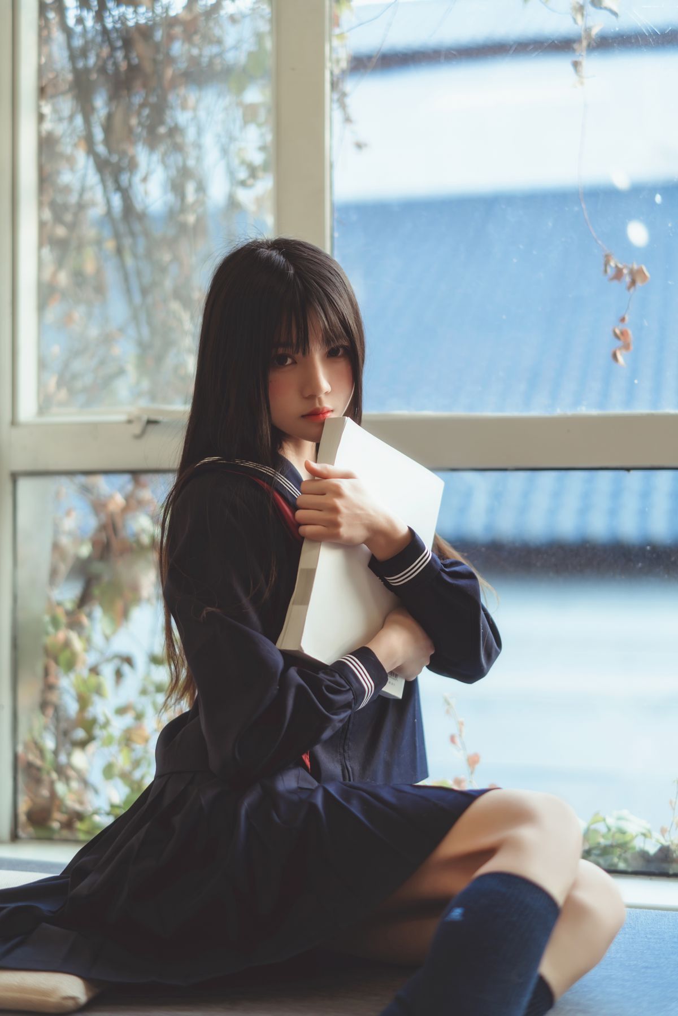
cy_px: 508
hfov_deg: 27.0
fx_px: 1412
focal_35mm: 50
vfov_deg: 39.6
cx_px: 339
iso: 100
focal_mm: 50
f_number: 1.4
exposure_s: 1/125
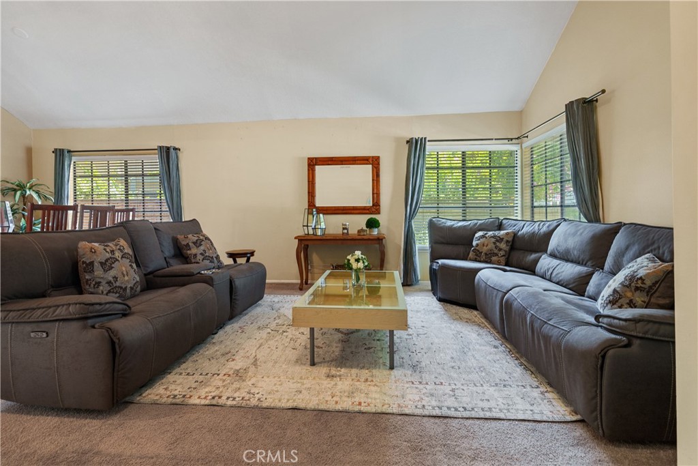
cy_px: 233
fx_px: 310
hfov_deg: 96.7
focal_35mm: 16
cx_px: 349
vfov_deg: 73.8
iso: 400
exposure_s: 1/2
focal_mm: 16
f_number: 5.6
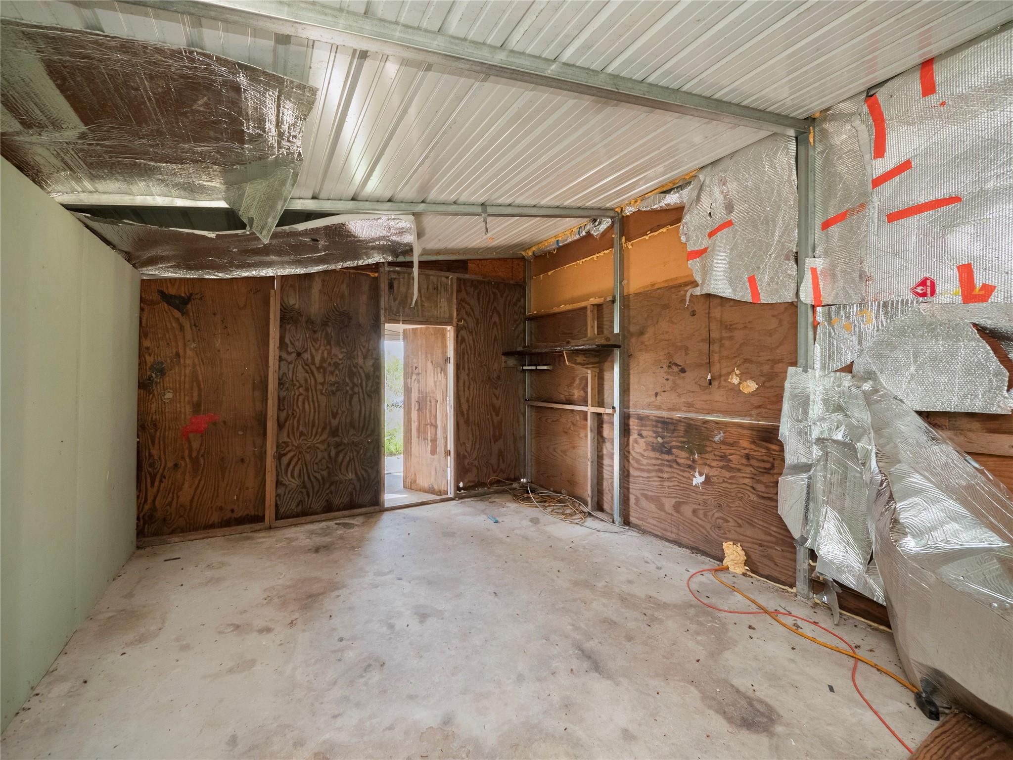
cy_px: 380
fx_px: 410
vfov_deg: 85.7
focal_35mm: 14
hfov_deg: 102.1
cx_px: 506
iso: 500
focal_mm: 7
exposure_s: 1/250
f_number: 4.5
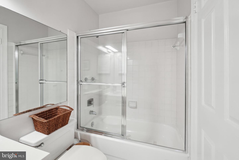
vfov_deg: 77.3
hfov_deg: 100.4
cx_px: 120
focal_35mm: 15
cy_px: 80
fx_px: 100
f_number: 7.1
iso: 100
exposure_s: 1/2
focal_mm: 10
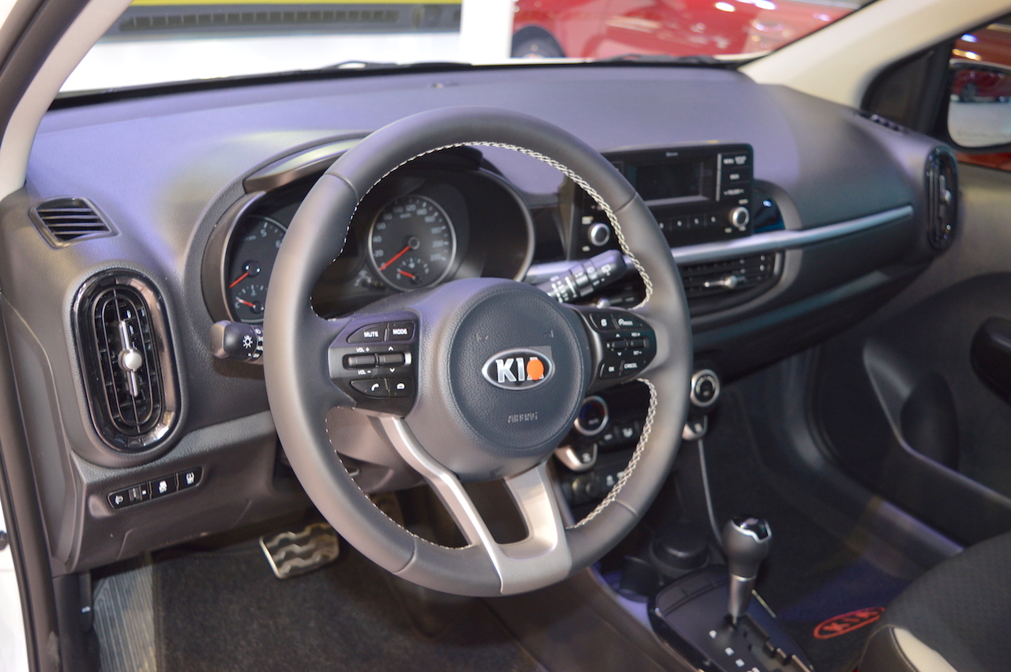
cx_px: 506
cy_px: 336
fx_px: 926
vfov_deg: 39.9
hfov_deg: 57.3
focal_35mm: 33
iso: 560
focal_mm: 22
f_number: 4
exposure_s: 1/15
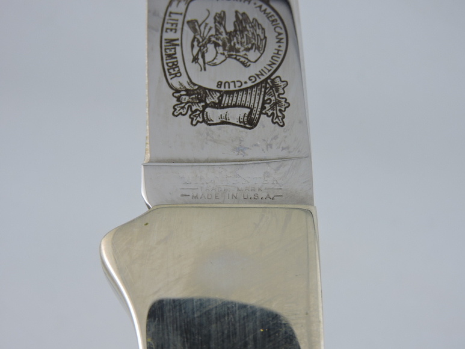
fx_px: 873
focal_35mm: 65
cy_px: 174
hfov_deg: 29.8
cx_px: 232
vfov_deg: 22.6
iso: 100
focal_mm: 11.6
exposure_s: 1/40
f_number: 4.2
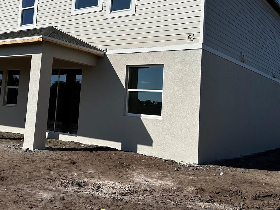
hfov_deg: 45.5
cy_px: 71
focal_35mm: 41
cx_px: 107
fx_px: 332
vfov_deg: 34.8
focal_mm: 6.86
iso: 80
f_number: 1.78
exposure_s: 1/9709
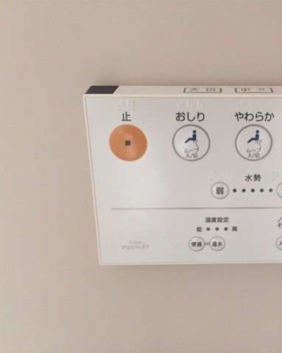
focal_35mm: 38
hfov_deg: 37.3
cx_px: 236
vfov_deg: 48.0
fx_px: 397
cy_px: 177
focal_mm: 4.15
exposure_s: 1/24
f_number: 2.2
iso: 250
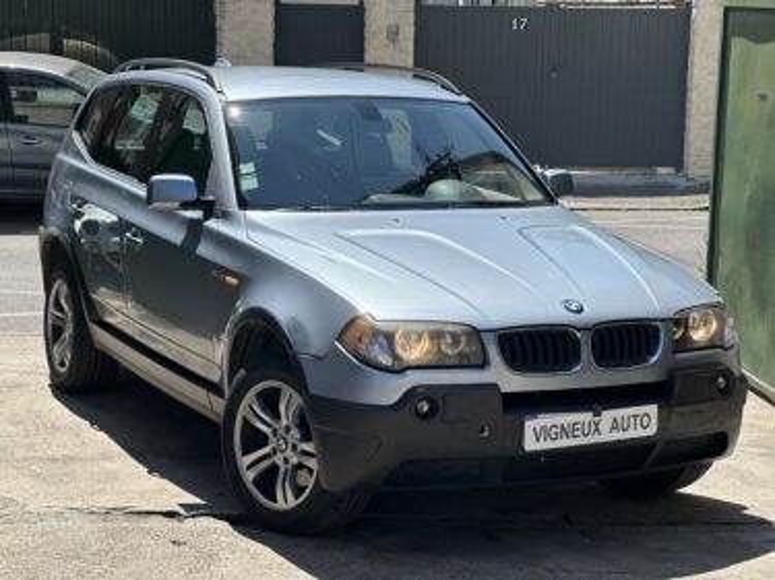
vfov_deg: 19.1
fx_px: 1723
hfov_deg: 25.3
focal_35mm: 77
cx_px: 388
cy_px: 290
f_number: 2.8
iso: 32
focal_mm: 9
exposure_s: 1/742
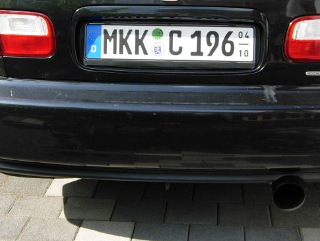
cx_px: 127
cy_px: 87
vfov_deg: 19.4
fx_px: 703
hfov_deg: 25.6
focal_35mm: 76
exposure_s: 1/171
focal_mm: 7.5
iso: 50
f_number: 3.8
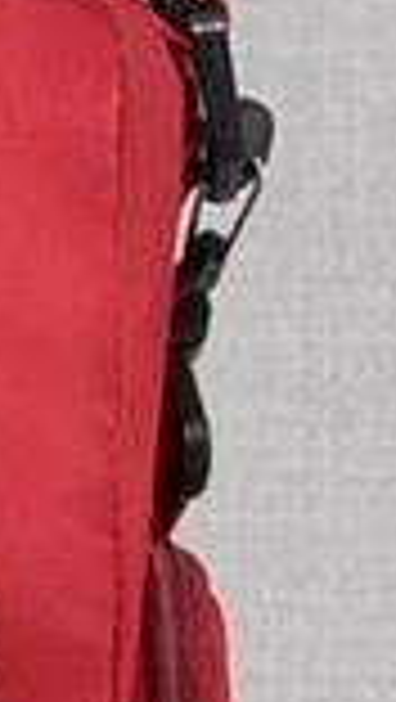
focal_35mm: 516
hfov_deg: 2.3
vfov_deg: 4.2
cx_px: -1260
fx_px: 9612
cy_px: 176
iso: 100
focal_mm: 40
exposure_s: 1/60
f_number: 5.6
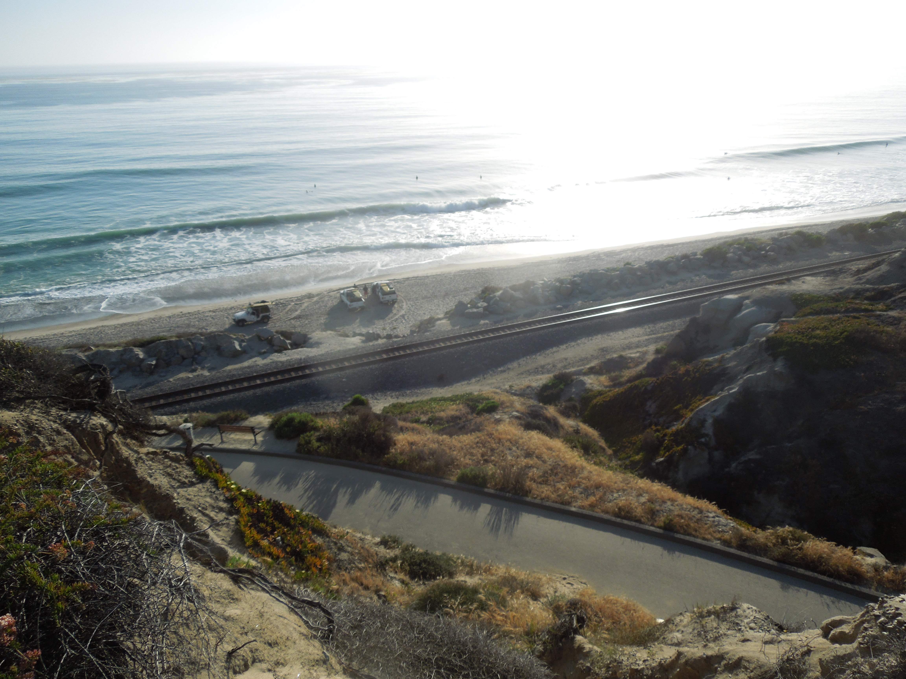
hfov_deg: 69.4
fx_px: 654
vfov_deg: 54.9
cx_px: 453
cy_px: 340
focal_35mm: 25
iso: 100
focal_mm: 4.5
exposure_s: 1/1250
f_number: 3.3
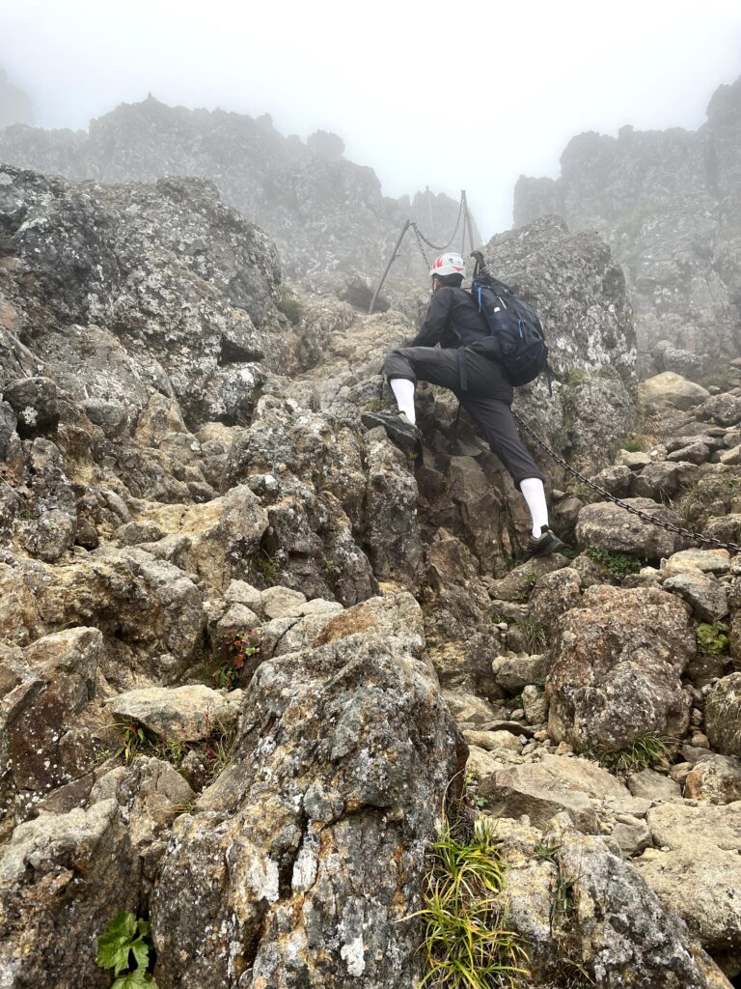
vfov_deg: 67.3
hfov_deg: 53.1
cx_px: 370
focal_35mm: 26
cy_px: 494
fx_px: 742
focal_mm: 4.2
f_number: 1.6
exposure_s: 1/130
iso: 32
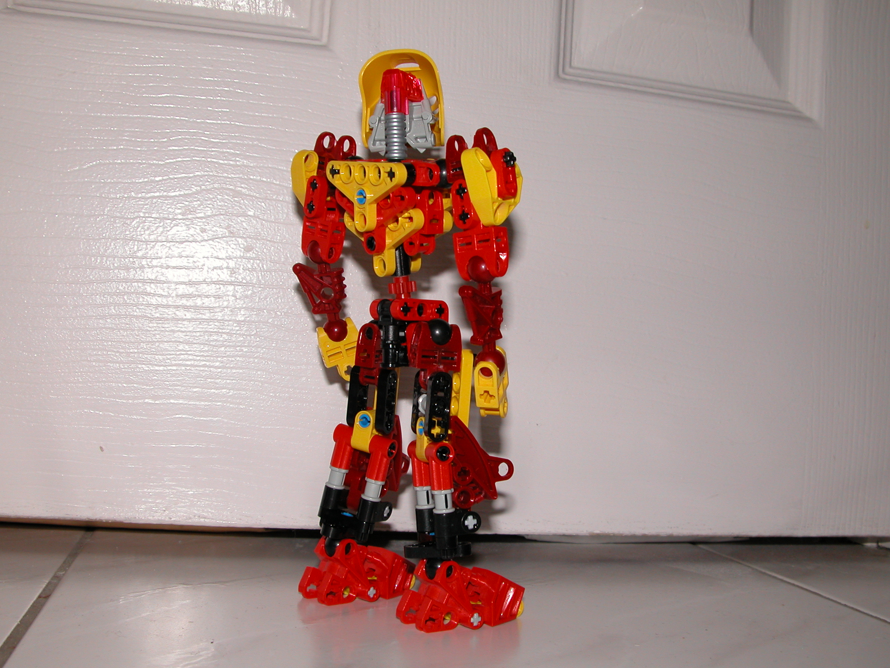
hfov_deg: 49.0
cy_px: 345
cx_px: 448
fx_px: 977
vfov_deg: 37.7
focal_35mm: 38
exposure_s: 1/60
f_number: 4.5
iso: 100
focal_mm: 8.9
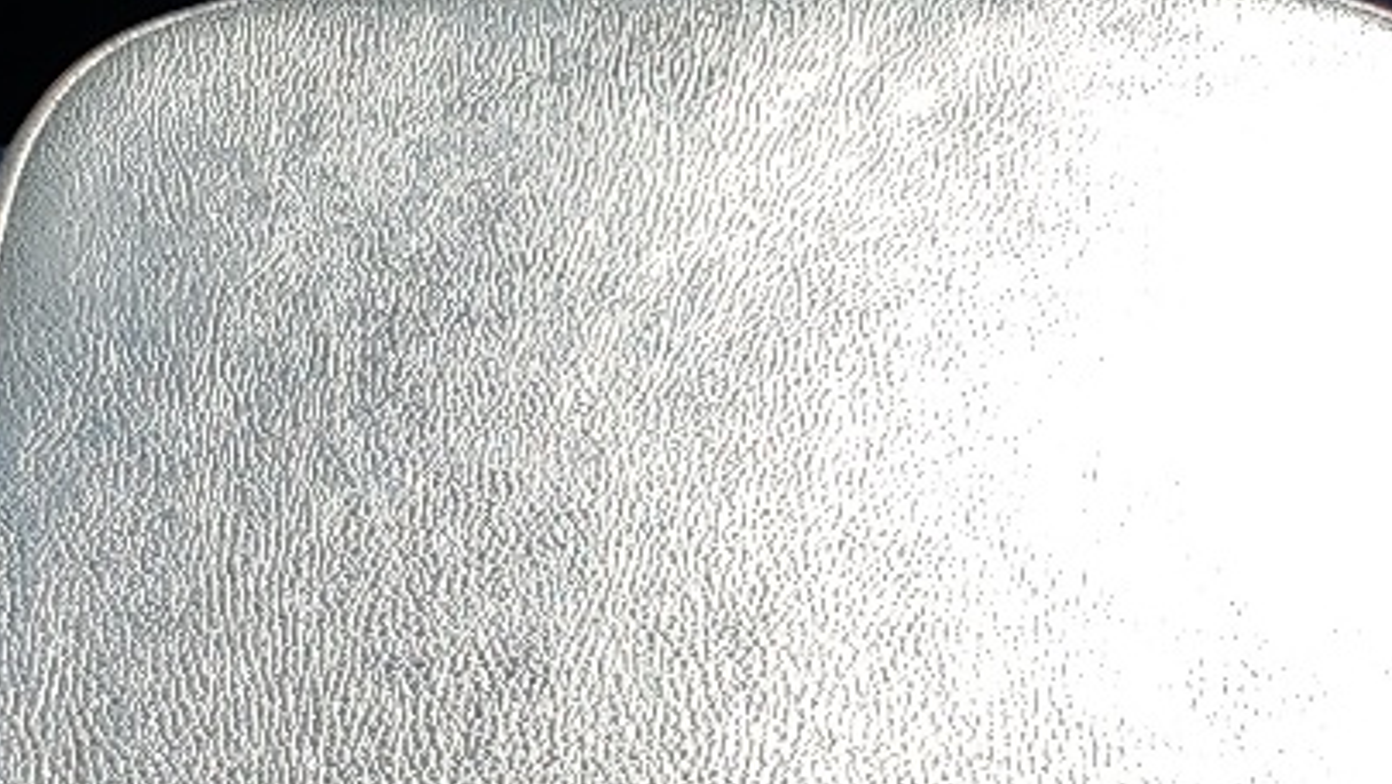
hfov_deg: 19.1
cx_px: 608
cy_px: 134
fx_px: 4135
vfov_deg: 10.8
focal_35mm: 112
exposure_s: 1/1000
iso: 50
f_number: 1.5
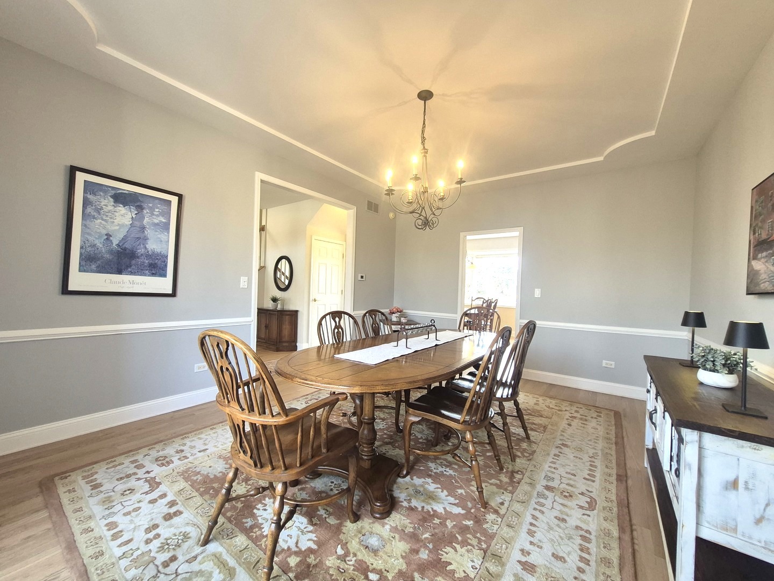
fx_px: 291
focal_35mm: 13
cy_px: 290
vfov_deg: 89.9
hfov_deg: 106.2
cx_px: 387
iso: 125
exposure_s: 1/60
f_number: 2.2
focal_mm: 1.74
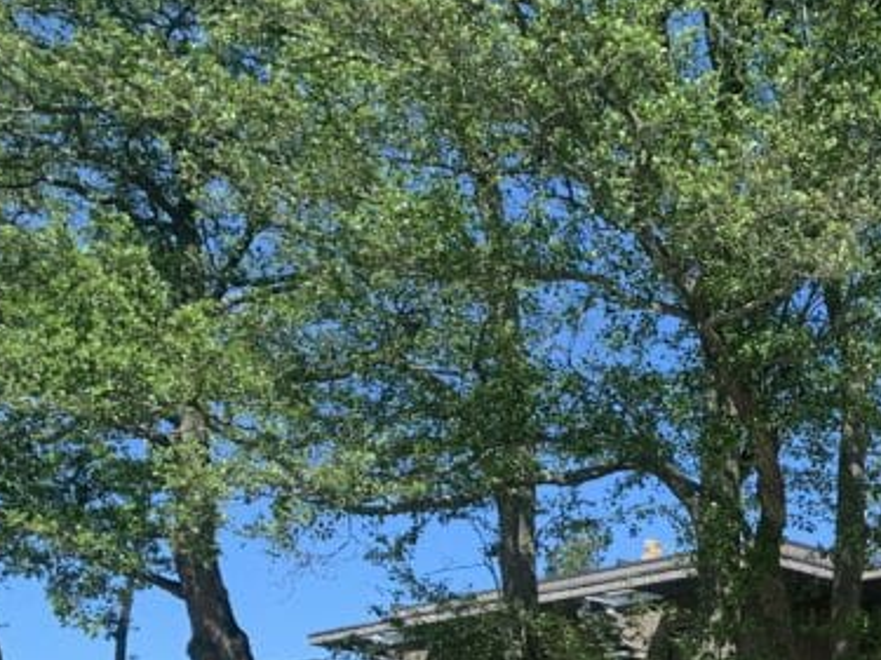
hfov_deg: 24.8
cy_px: 815
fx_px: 1806
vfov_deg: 19.4
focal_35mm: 71
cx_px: 1055
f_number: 1.8
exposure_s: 1/1610
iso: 25
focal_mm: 4.25
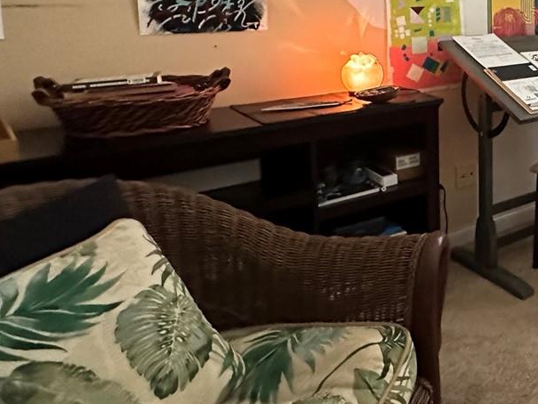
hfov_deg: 39.9
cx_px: 604
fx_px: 575
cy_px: 59
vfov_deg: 36.8
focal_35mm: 37
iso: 1000
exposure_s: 1/60
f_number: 2.2
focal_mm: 2.22
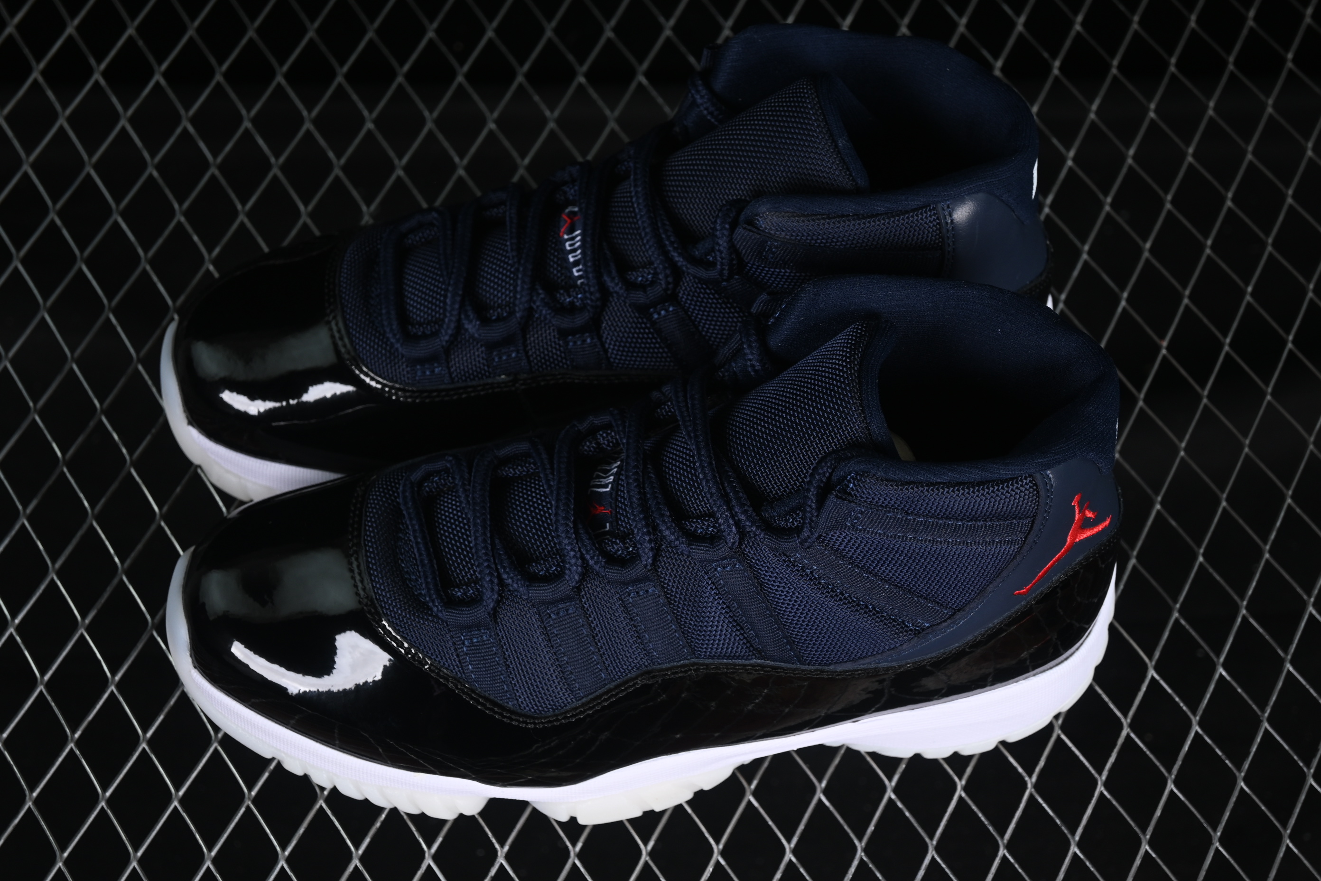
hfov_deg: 27.0
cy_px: 440
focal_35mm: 75
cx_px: 660
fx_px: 2752
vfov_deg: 18.2
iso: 160
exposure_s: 1/50
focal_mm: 50
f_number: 6.3
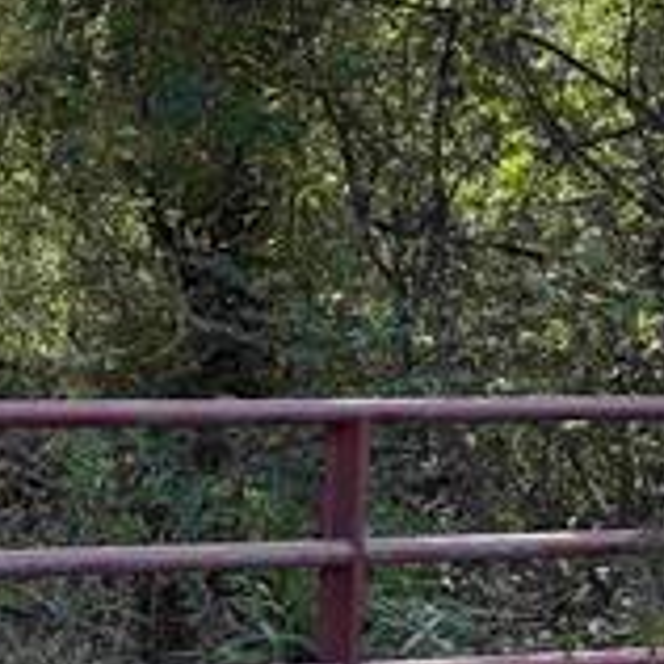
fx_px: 1866
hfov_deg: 17.1
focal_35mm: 86
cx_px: -471
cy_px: 97
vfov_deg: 19.9
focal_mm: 6.76
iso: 100
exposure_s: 1/1174
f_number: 1.78
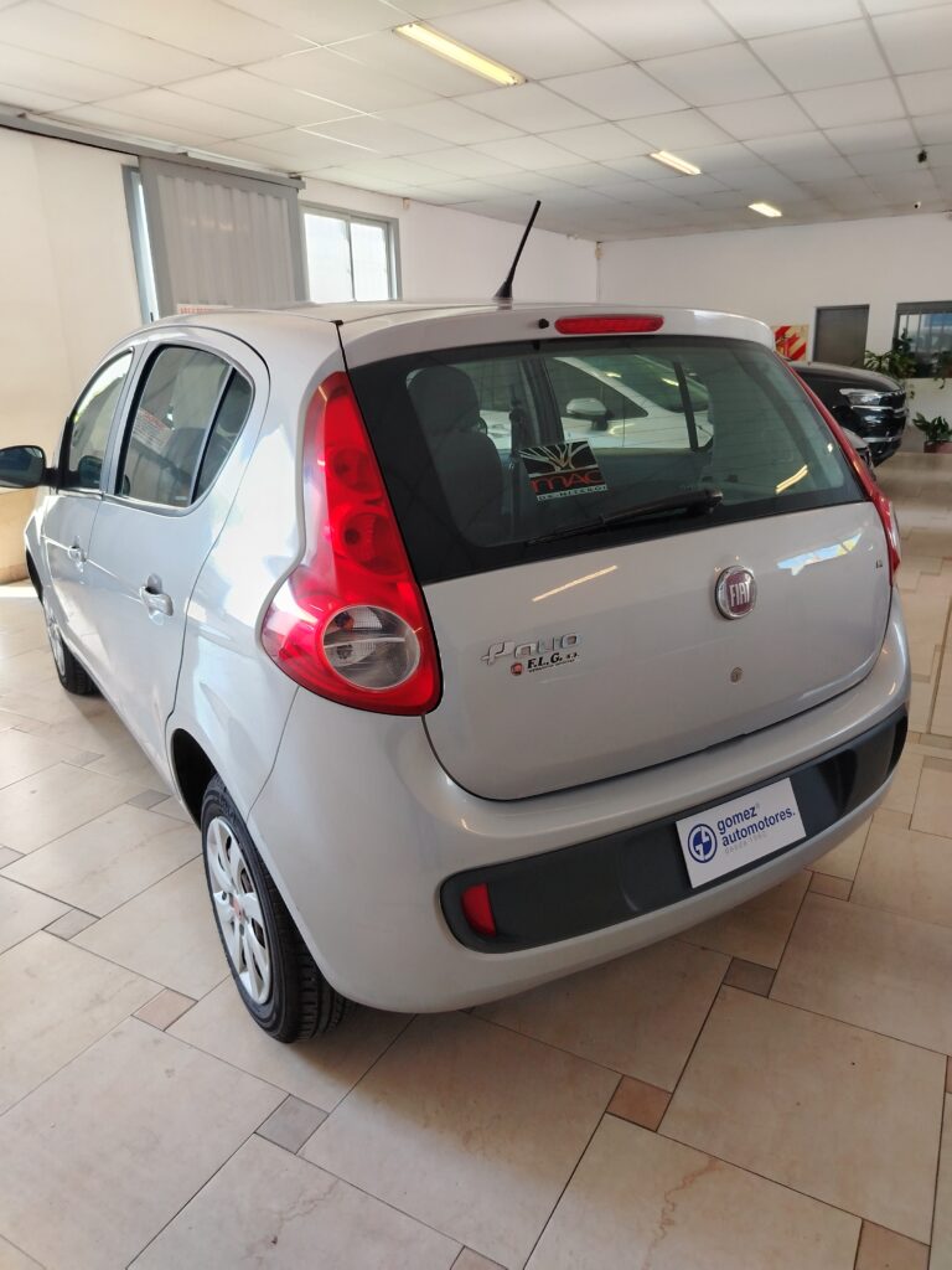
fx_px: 880
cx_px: 476
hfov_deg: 56.8
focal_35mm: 24
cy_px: 635
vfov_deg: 71.6
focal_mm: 5.25
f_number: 1.75
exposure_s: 1/100
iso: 328
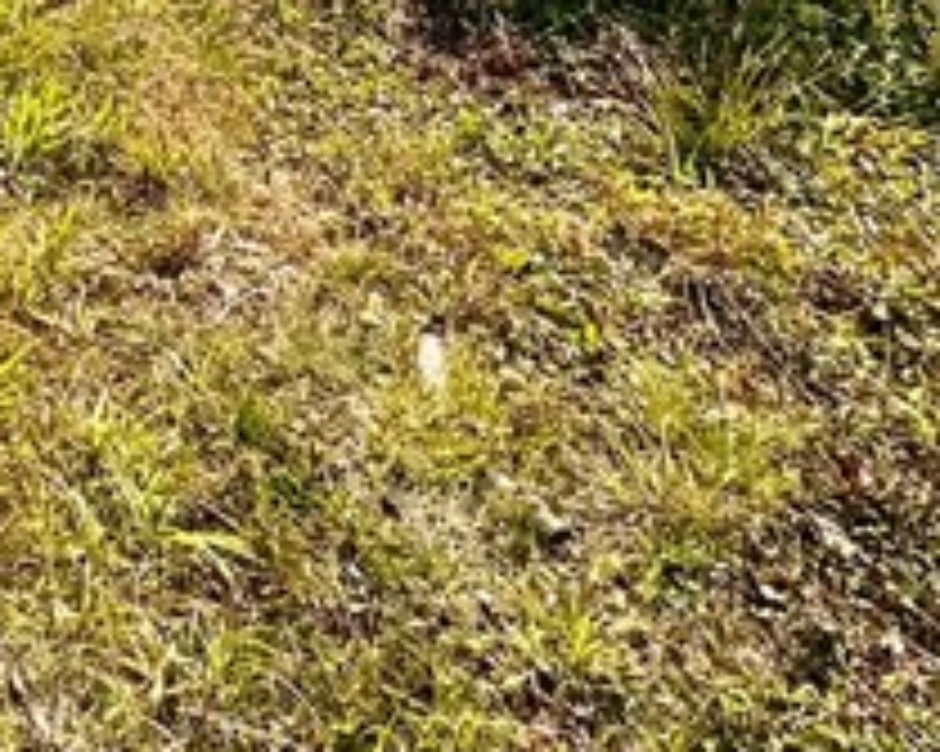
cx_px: -355
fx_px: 1863
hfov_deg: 24.0
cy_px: -784
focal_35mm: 67
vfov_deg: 16.7
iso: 50
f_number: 2.2
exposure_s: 1/4831
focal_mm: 2.22
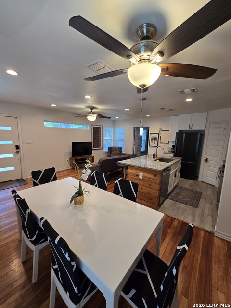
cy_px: 154
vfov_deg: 106.2
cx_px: 116
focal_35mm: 13
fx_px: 116
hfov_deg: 89.9
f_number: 2.2
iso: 100
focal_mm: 2.2
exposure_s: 1/60
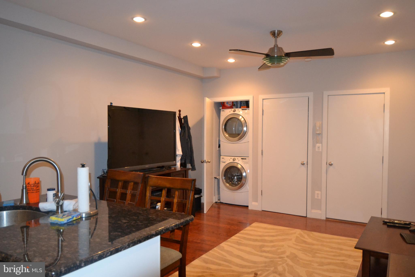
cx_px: 208
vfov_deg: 47.9
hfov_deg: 67.4
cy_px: 138
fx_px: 311
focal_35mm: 27
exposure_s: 1/60
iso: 2500
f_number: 4
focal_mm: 18
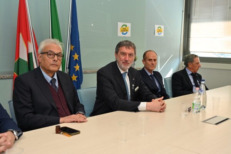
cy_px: 77
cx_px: 116
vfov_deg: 34.2
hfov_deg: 49.6
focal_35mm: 39
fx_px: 250
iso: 220
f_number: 4
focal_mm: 39
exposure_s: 1/60
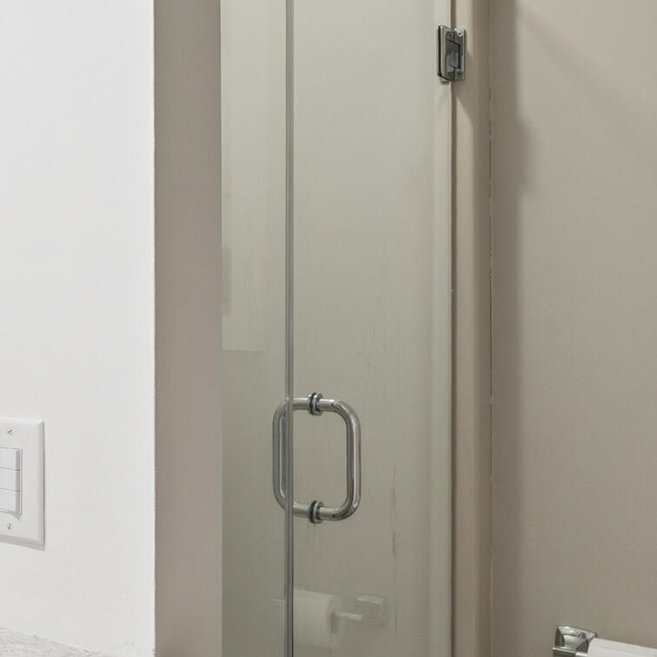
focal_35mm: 54
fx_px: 1160
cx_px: -59
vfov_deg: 31.6
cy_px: 302
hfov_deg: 28.8
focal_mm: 16
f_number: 7.1
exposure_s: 1/15
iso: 320
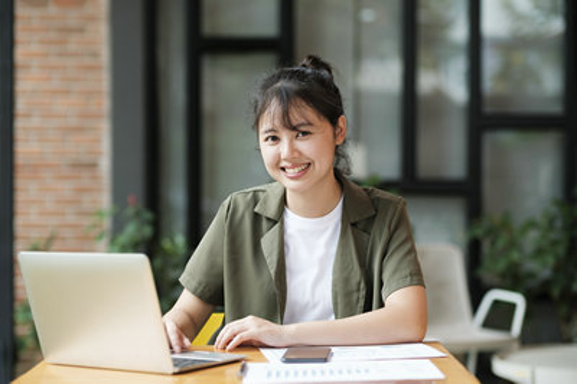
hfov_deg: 27.0
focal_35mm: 75
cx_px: 288
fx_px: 1201
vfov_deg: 18.2
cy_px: 192
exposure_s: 1/1000
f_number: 1.6
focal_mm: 50
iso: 200
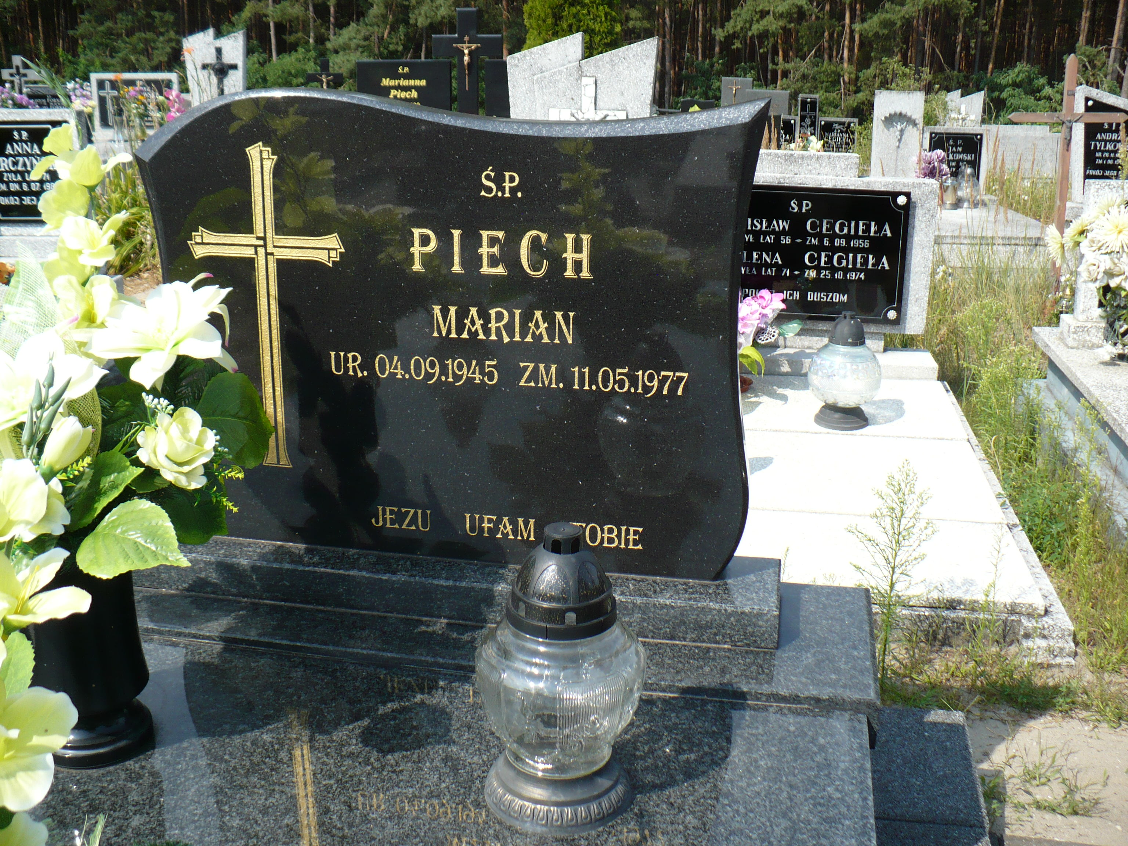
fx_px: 1206
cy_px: 423
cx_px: 564
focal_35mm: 37
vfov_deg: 38.7
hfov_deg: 50.1
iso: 100
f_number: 2.8
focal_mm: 6.1
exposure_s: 1/1000
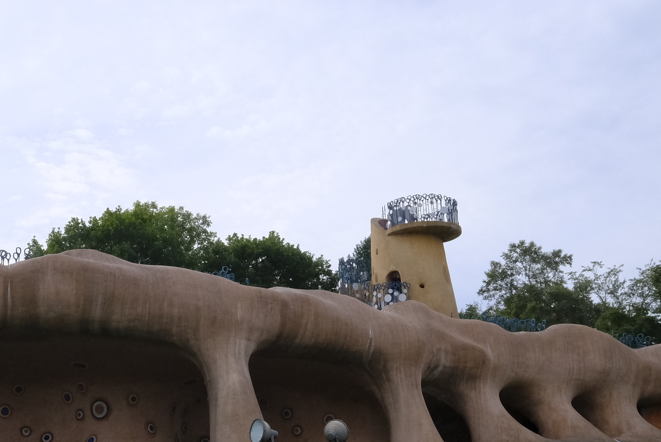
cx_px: 96
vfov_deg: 22.3
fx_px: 1121
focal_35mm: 61
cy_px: 265
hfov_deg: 31.7
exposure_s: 1/1800
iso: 2000
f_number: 10
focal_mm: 16.6
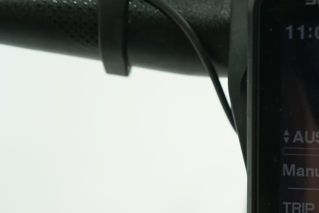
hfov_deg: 27.1
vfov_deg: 19.0
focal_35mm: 71
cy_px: 174
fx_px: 629
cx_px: 310
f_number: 5
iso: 1600
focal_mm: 35
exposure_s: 1/200
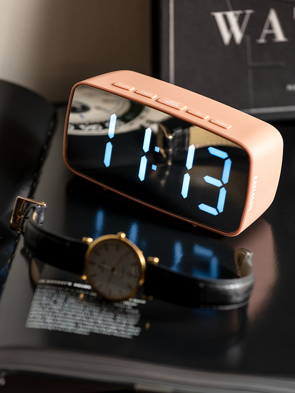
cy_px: 207
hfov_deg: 8.0
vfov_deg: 10.7
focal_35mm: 185
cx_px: 156
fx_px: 2101
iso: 80
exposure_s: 1/1.67
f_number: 5
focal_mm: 160
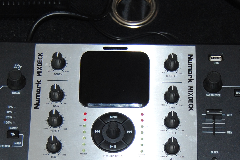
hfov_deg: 16.9
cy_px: 144
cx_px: 123
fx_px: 807
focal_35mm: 121
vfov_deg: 11.3
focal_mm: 26
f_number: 4
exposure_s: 1/60
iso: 200
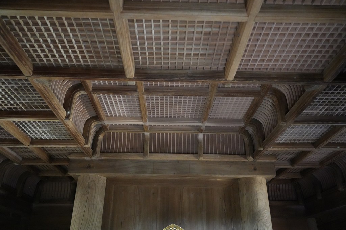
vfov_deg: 44.9
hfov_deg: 63.7
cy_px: 115
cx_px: 173
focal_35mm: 29
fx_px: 279
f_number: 4
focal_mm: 29
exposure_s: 1/100
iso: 12800
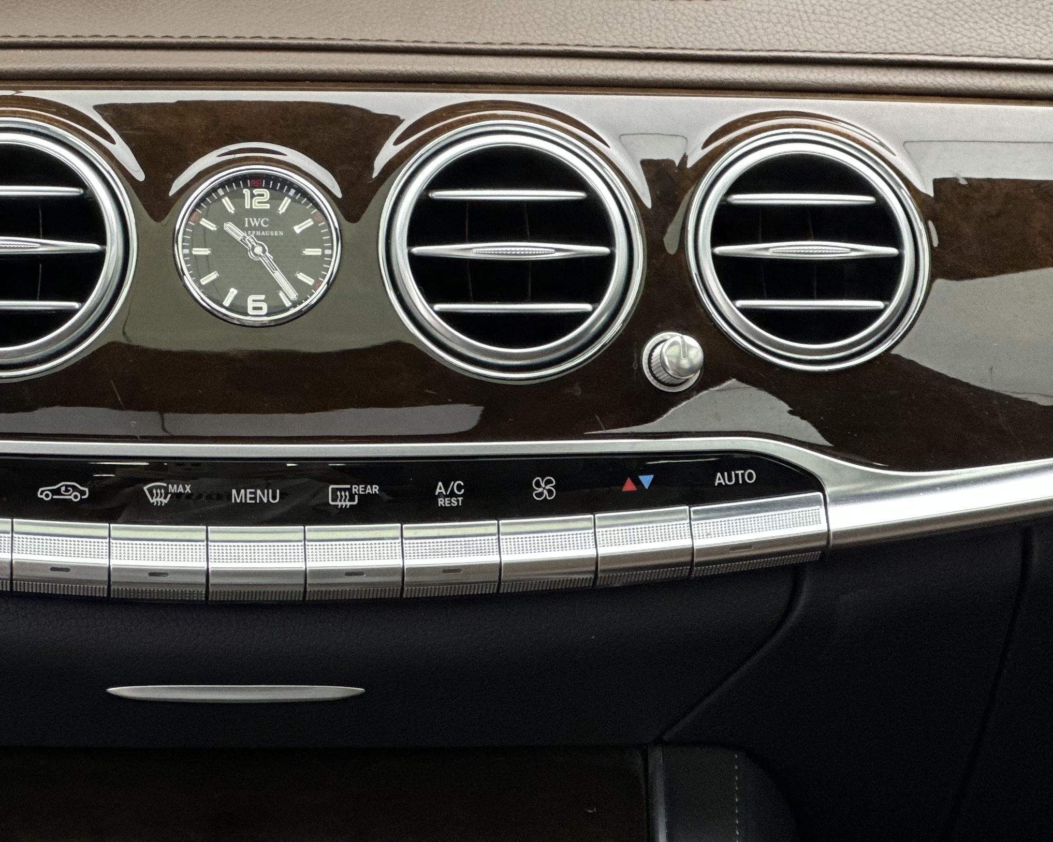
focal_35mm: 149
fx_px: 4643
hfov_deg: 12.9
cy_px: 113
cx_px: 188
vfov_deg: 10.3
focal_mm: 9
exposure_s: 1/33
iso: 125
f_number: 2.8
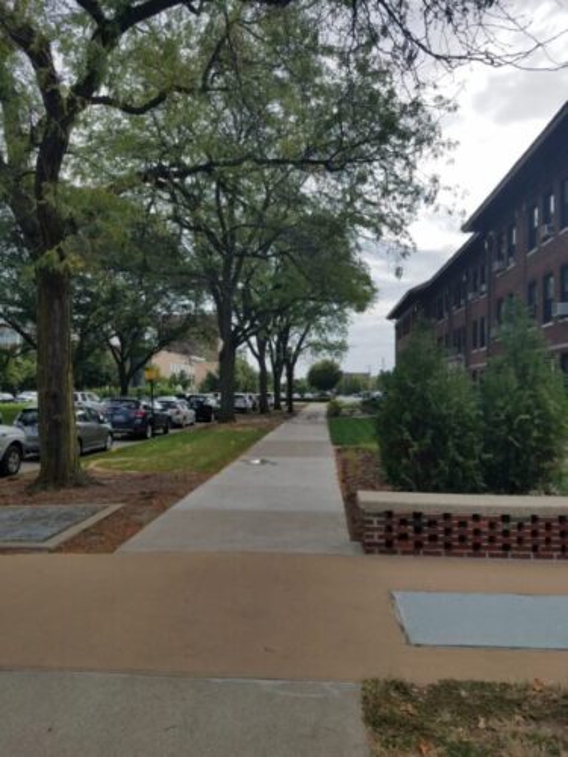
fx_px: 569
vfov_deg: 67.3
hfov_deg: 53.1
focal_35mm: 26
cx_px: 284
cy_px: 378
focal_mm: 4.2
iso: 50
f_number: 1.7
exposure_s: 1/4176
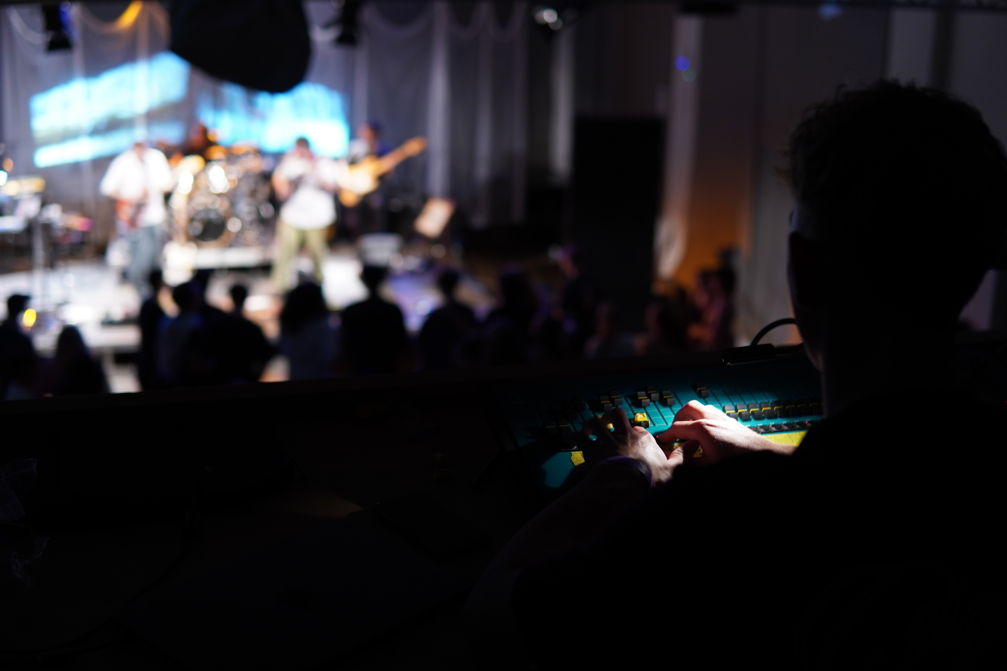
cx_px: 504
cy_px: 336
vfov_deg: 29.9
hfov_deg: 43.6
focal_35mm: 45
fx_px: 1259
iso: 320
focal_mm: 30
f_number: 1.8
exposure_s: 1/50
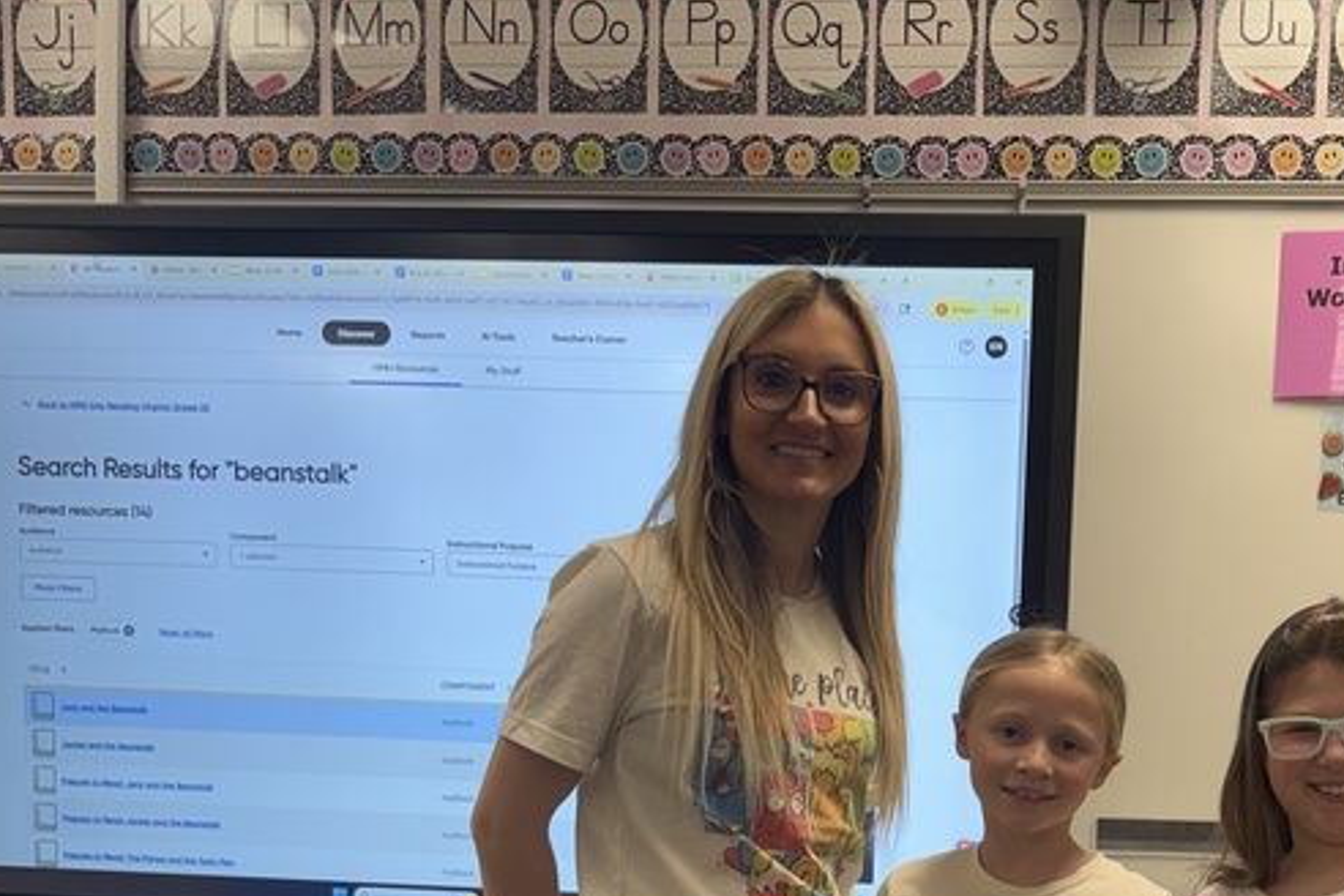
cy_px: 937
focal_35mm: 52
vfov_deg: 24.6
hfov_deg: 37.6
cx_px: 945
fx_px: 1941
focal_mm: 6.76
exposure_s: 1/120
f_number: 1.78
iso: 100
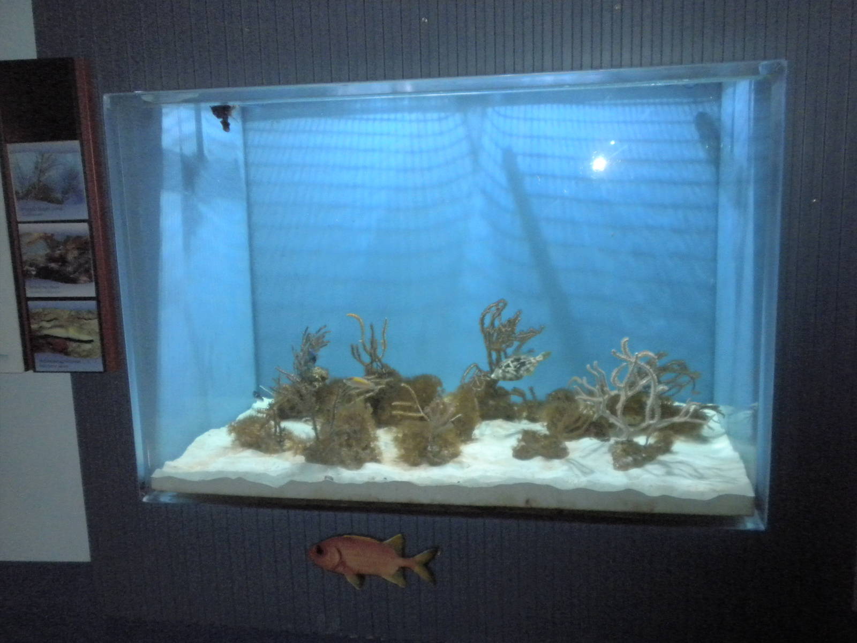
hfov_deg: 50.1
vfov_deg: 38.7
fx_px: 916
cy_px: 322
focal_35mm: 37
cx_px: 428
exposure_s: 1/57.7
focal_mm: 6.6
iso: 400
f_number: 3.5
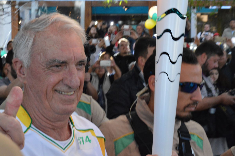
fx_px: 509
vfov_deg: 17.5
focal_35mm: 78
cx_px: 118
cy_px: 78
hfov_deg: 26.0
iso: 3200
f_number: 14
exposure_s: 1/125
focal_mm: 52
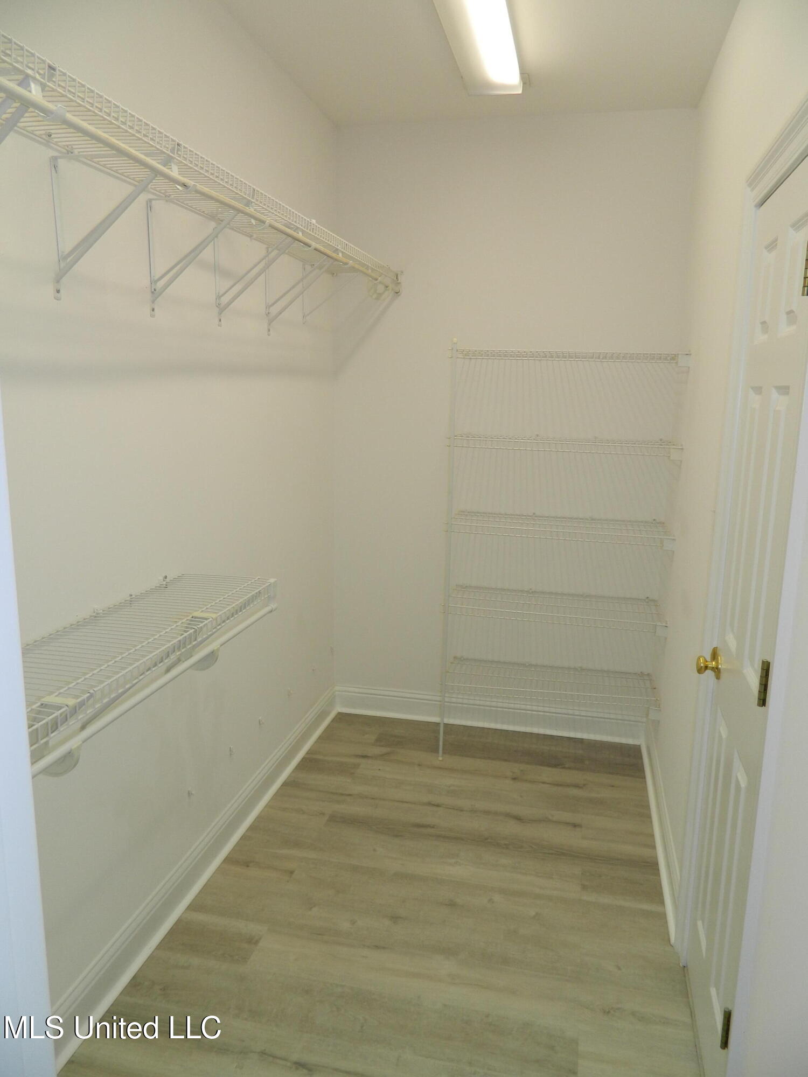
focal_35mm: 25
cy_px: 538
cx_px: 404
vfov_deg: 69.4
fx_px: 778
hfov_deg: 54.9
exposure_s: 1/50
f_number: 3.1
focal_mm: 4.5
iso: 80
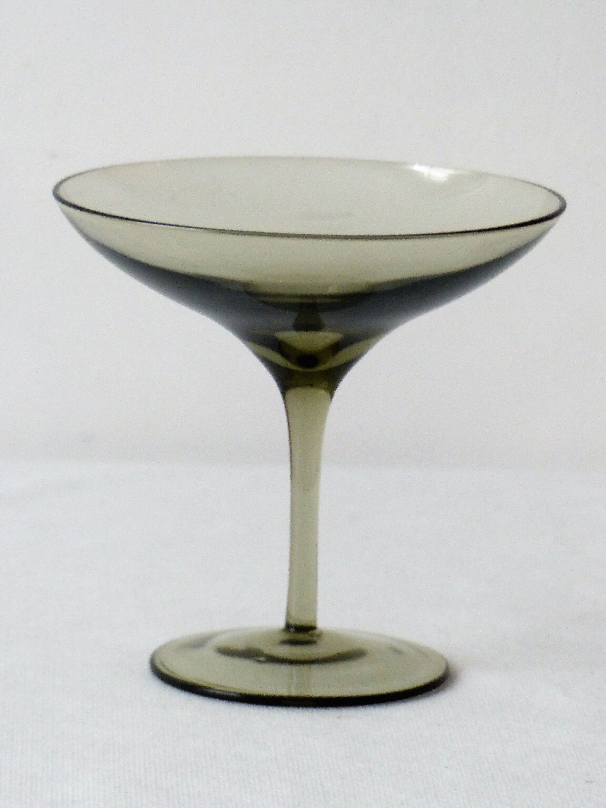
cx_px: 303
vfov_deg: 9.4
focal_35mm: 211
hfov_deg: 7.0
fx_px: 4925
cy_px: 404
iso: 250
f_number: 2.8
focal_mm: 34.5
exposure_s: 1/80
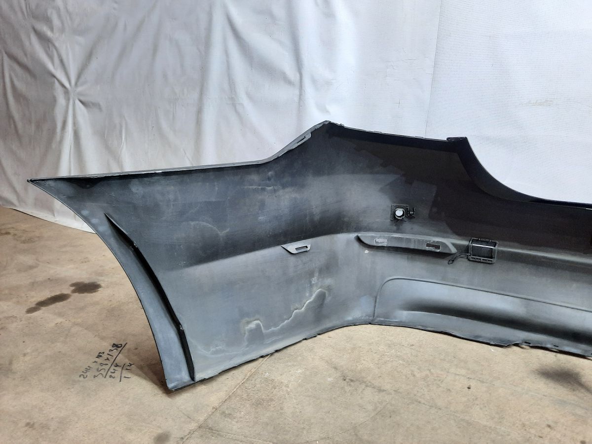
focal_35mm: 25
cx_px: 296
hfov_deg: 69.4
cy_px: 222
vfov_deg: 54.9
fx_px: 428
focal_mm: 4.6
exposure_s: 1/33
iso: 320
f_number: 2
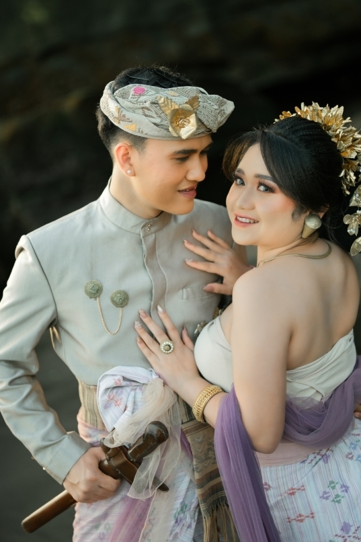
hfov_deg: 20.3
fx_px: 1008
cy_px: 229
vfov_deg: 30.0
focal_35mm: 67
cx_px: 184
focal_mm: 50
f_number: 1.4
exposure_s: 1/1250
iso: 200
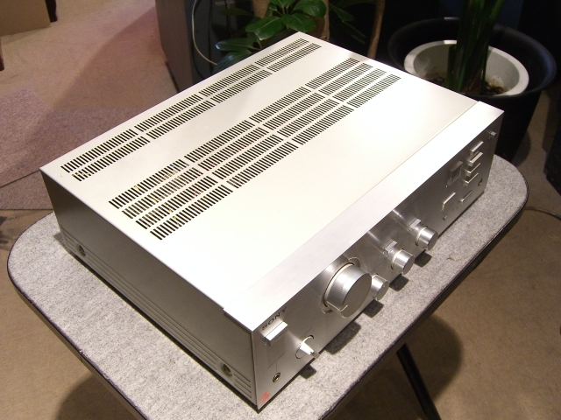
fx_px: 616
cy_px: 210
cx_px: 280
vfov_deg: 37.7
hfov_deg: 49.0
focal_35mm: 38
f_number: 4
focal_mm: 7.9
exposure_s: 1/20
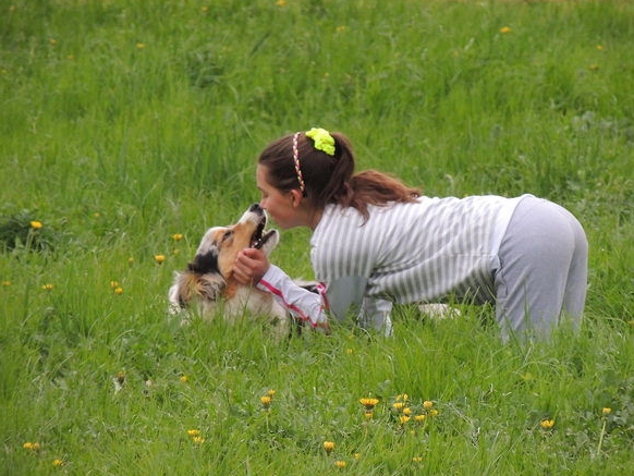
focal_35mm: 567
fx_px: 10389
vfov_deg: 2.6
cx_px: 319
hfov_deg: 3.5
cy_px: 234
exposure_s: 1/200
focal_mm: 98.1
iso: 800
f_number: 4.9
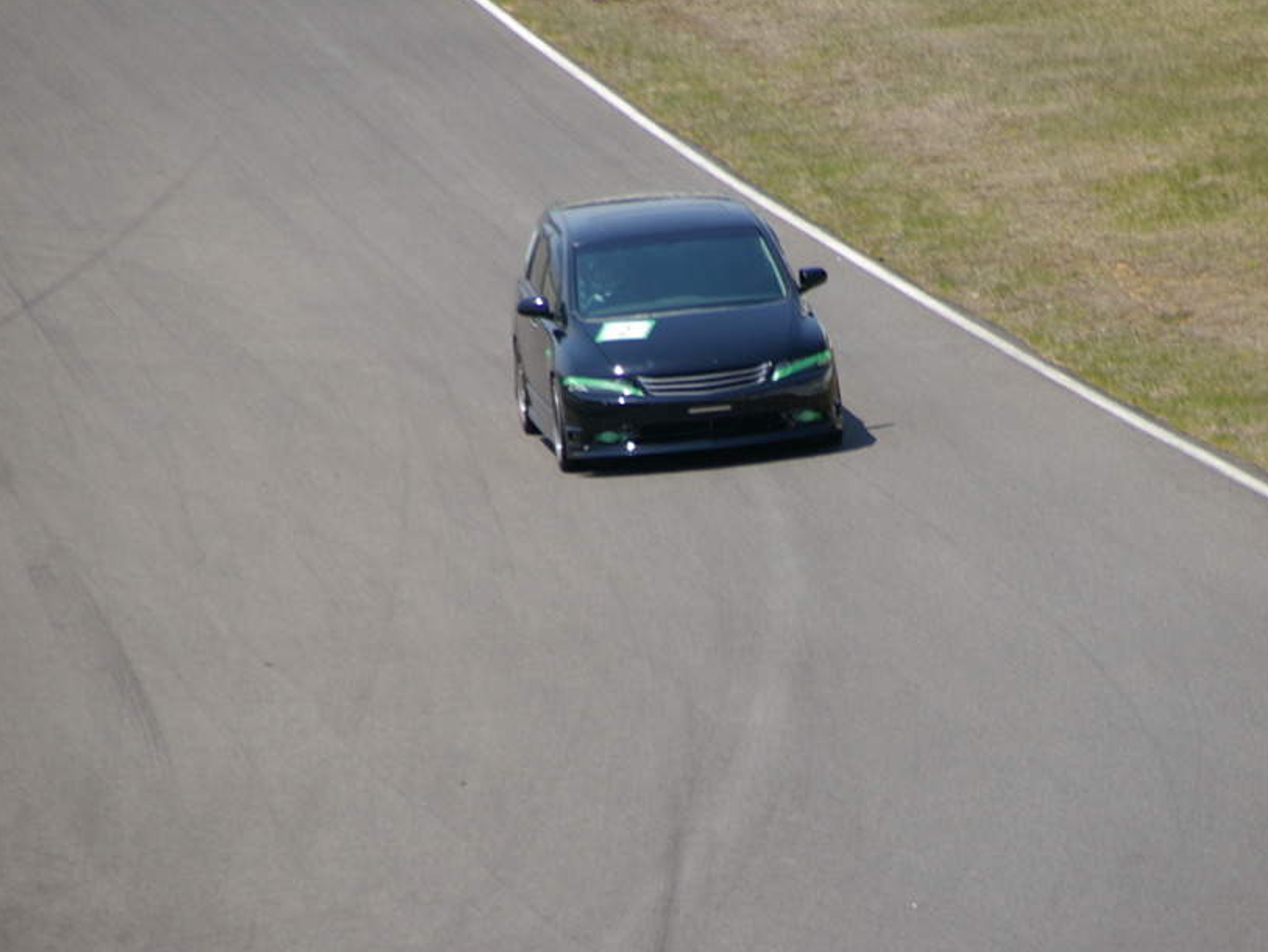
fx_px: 16633
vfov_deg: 3.3
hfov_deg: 4.4
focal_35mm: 454
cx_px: 742
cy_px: 488
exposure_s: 1/500
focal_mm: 250
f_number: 8
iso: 200
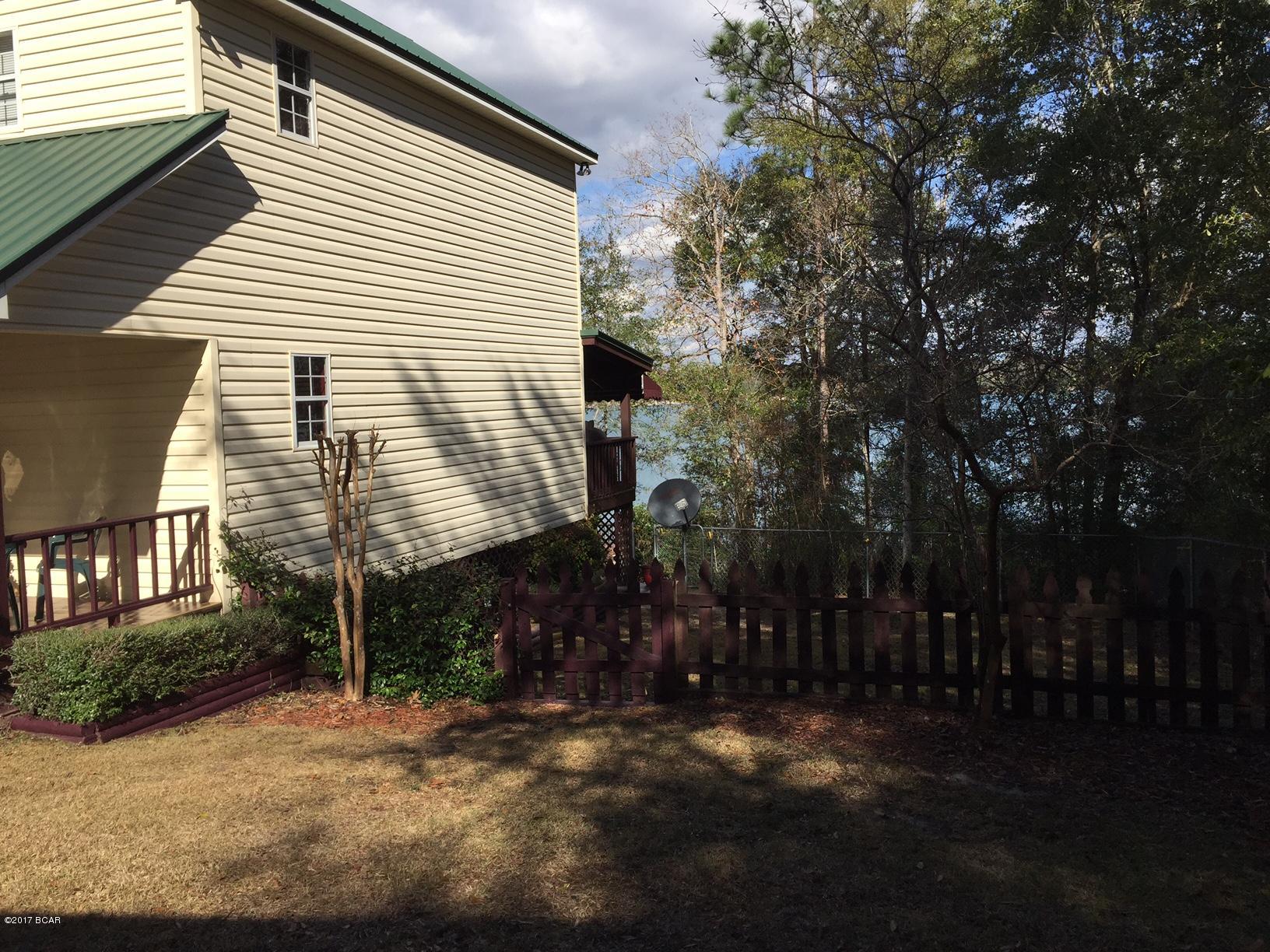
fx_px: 1064
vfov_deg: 48.2
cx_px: 635
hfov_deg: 61.7
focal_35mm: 29
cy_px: 476
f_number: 2.2
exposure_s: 1/2083
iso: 32
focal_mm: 4.15
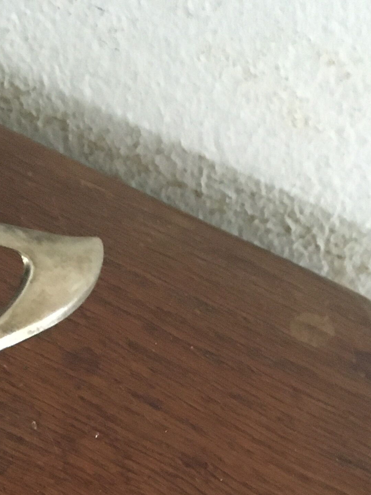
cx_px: -24
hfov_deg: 17.7
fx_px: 1157
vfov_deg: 21.5
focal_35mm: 81
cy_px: 663
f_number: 2.2
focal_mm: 4.15
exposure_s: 1/17
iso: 250
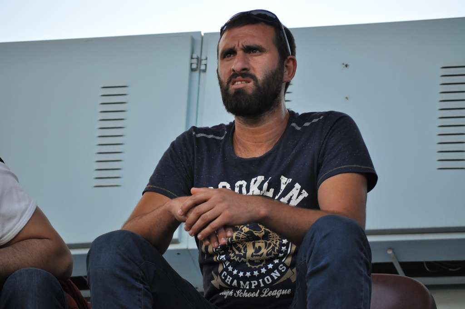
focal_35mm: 285
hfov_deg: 7.2
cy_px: 154
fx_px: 3677
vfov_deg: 4.8
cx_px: 232
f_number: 5.6
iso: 800
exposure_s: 1/800
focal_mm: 190
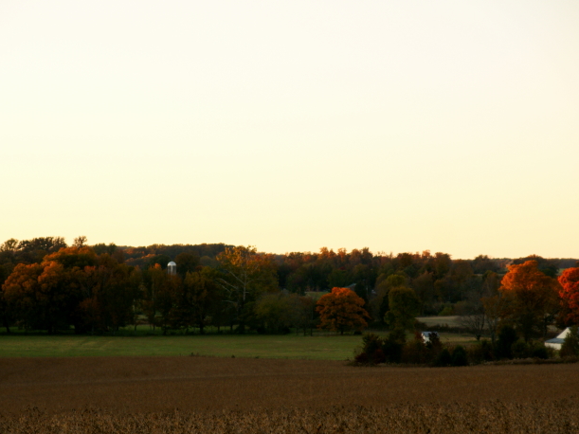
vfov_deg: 10.5
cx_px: 263
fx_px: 2368
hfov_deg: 13.9
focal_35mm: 142
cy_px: 250
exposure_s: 1/320
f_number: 4.5
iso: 100
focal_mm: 75
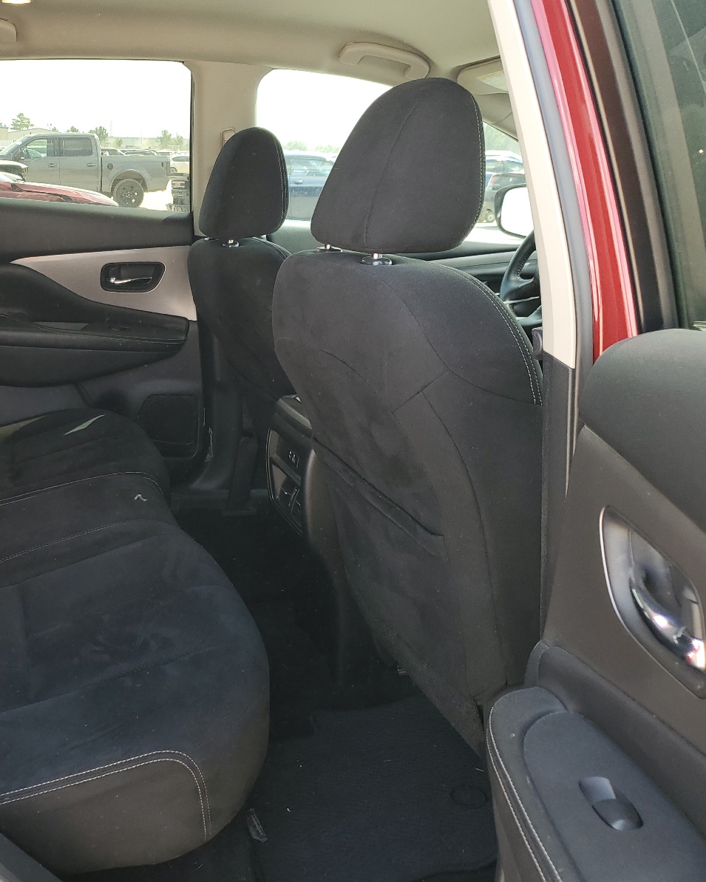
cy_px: 442
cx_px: 145
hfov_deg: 41.5
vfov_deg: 52.8
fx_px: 888
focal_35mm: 34
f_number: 1.5
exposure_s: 1/141
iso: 50
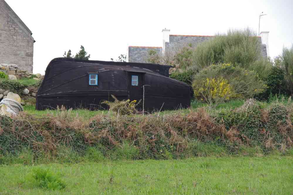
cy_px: 98
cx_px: 146
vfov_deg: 8.3
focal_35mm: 165
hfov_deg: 12.5
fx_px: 1343
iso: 1600
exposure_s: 1/160
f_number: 9
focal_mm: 110
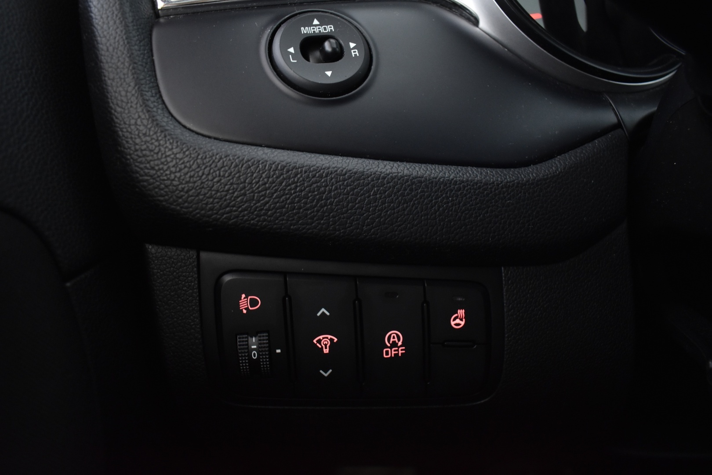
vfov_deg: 47.9
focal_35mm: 27
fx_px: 534
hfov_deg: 67.4
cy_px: 238
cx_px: 356
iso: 1250
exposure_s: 1/13
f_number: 3.5
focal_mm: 18
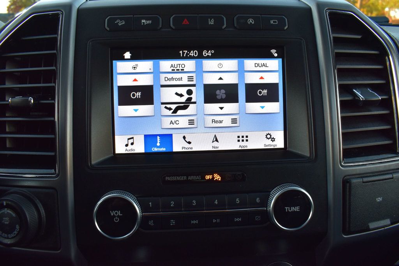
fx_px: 299
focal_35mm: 27
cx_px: 200
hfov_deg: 67.4
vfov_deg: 47.9
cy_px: 133
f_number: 8
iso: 400
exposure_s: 1/50
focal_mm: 18
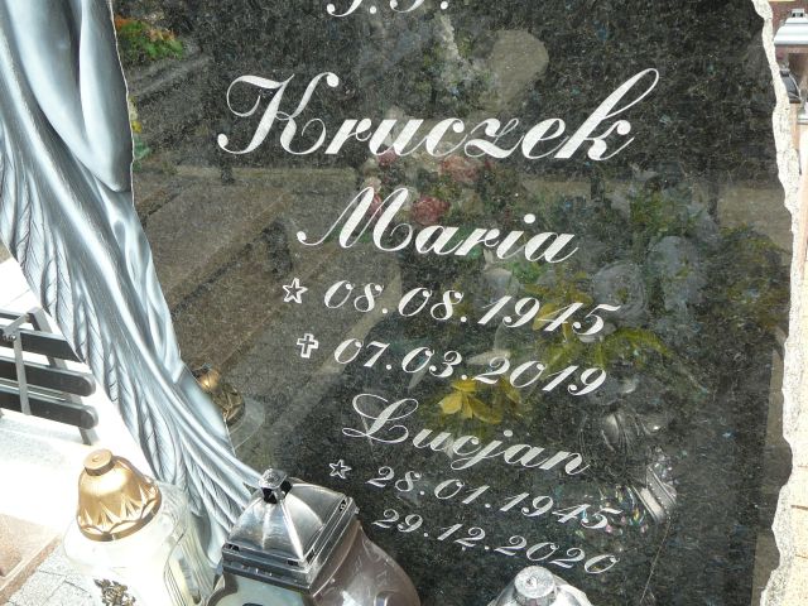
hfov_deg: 52.6
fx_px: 817
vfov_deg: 40.7
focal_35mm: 35
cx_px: 404
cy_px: 303
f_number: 2.8
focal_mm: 5.2
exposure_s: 1/160
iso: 80
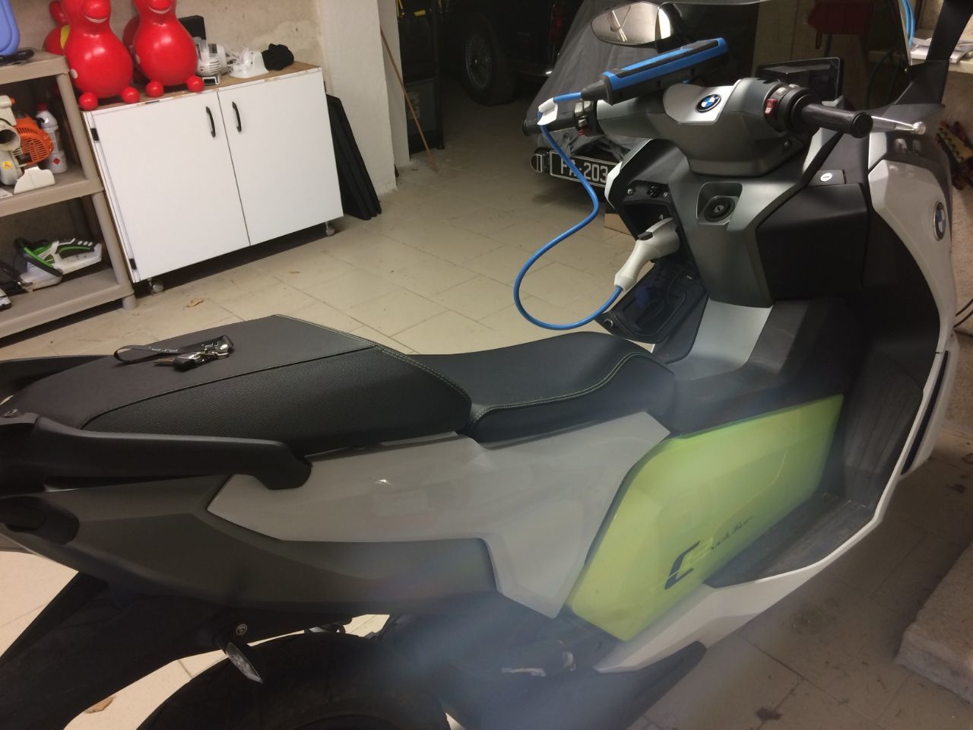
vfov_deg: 48.2
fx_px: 815
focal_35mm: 29
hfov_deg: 61.7
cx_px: 486
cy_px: 365
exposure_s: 1/33
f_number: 2.2
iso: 100
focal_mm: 4.15
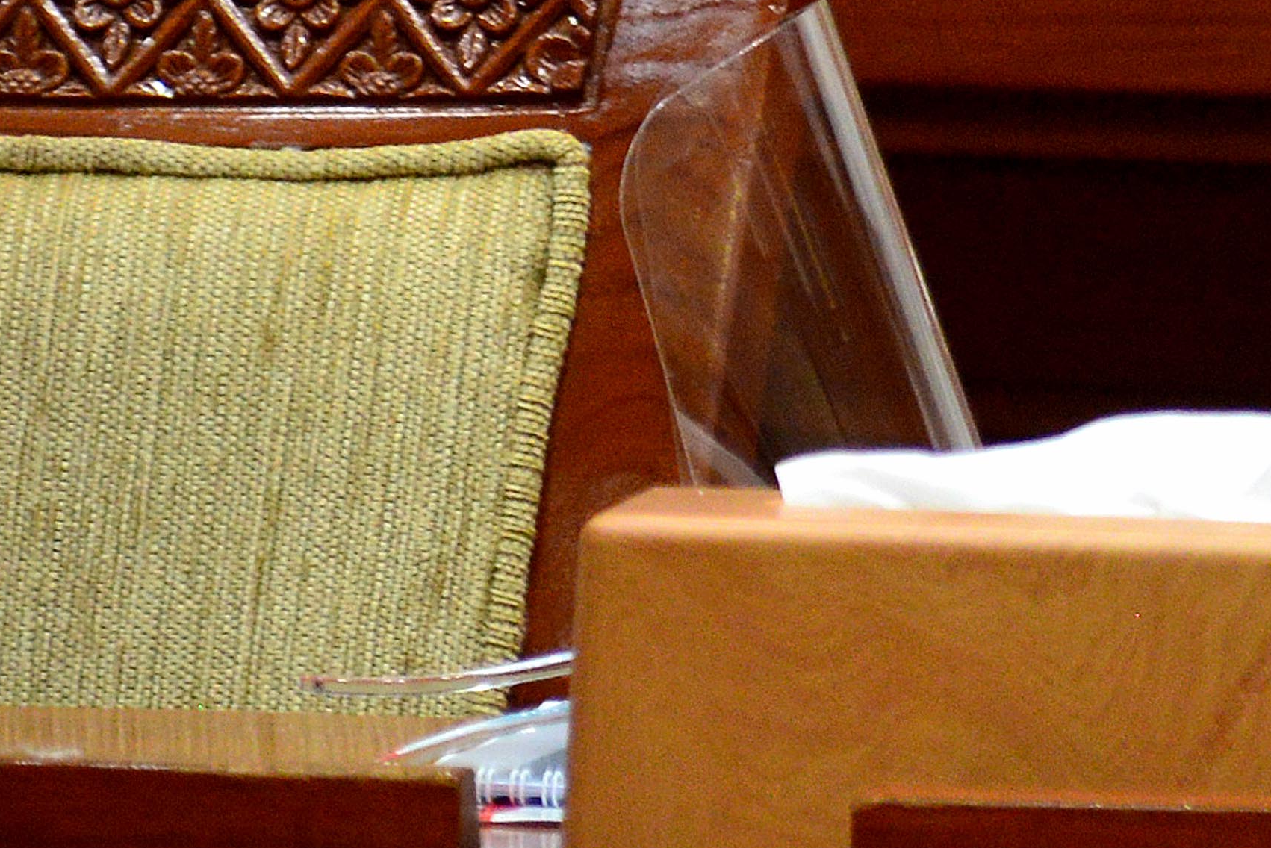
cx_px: 2244
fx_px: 24968
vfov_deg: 1.9
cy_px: -390
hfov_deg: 2.9
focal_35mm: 707
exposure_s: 1/200
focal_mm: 200
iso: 2500
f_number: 7.1
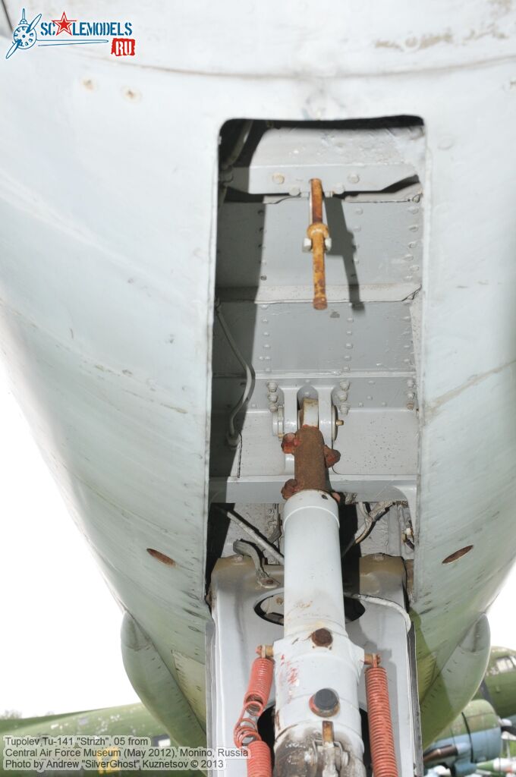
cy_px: 388
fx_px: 905
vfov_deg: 46.5
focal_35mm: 42
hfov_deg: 31.8
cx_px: 258
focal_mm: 28
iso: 400
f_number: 9
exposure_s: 1/160
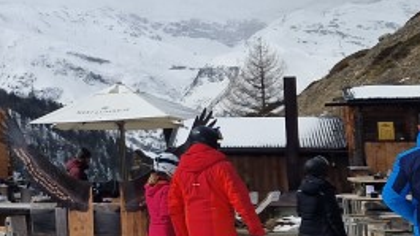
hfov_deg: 19.5
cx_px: -190
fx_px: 1080
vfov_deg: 12.4
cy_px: 46
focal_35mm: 97
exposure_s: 1/7632
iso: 50
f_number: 1.8
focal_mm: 5.4
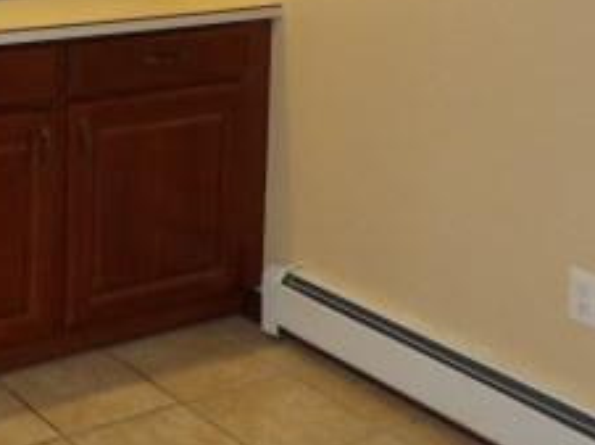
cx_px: 8
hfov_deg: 27.1
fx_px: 1168
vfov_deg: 20.6
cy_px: -39
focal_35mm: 68
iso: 200
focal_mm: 4.3
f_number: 3.2
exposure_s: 1/31
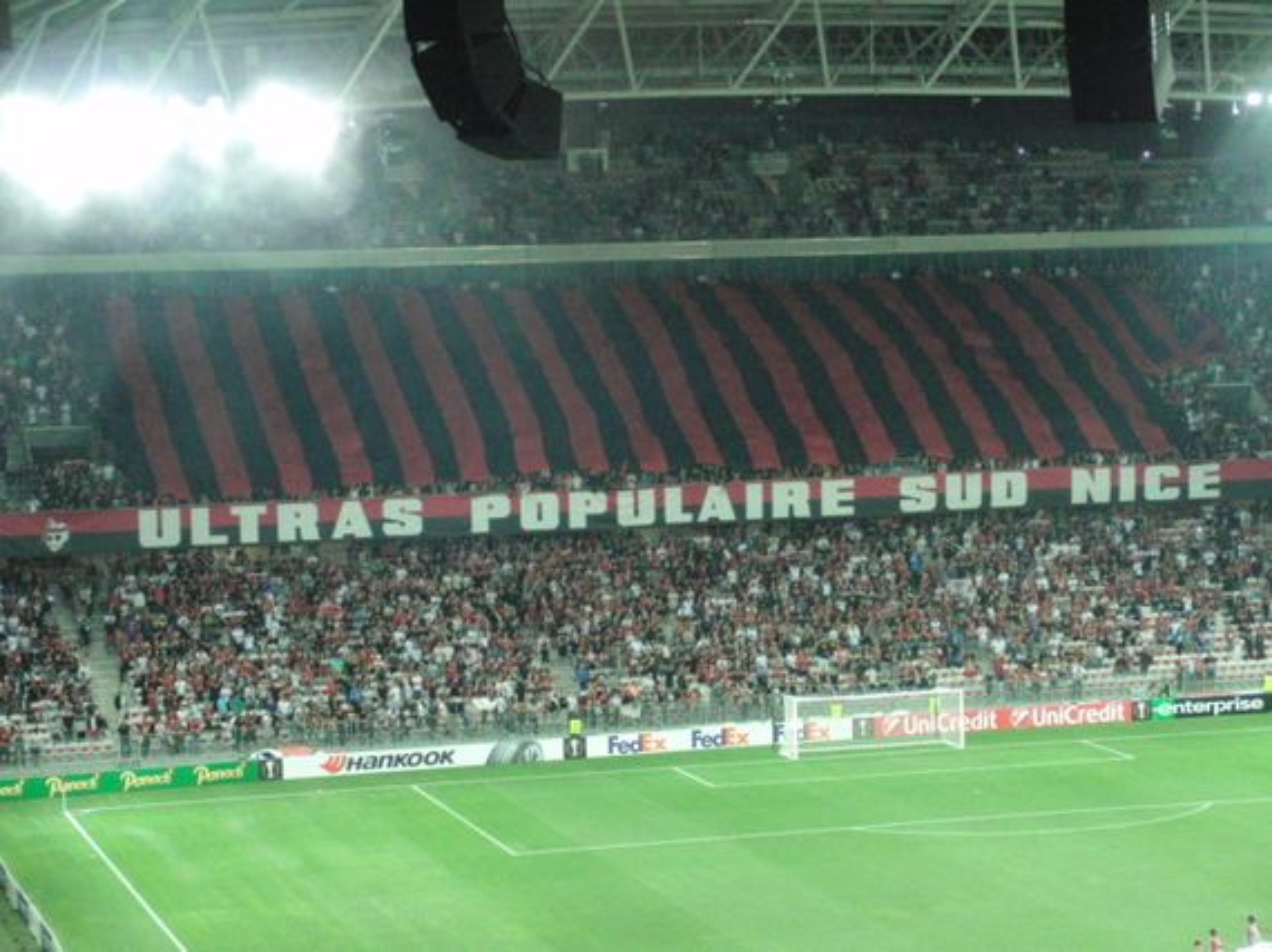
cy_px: 476
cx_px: 636
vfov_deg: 15.2
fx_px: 3563
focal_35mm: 97
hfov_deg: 20.2
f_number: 4.2
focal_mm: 16.87
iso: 800
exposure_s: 1/125
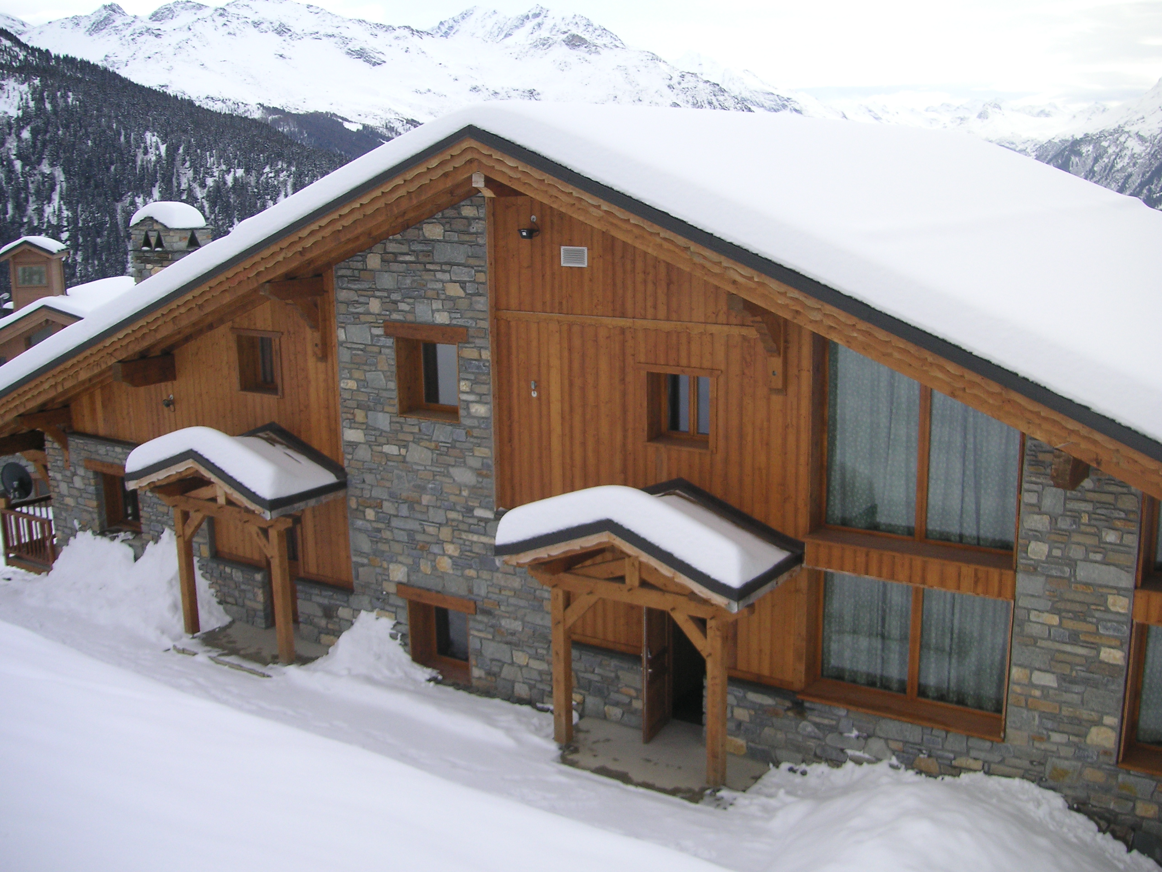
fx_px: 1242
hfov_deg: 50.1
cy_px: 436
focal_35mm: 37
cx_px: 581
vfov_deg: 38.7
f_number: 2.8
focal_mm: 6.1
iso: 50
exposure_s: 1/750
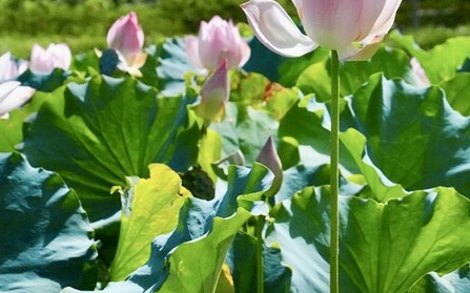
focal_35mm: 186
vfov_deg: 7.0
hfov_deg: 11.2
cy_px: 36
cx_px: 424
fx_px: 2382
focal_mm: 96
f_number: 13
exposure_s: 1/5000
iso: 6400
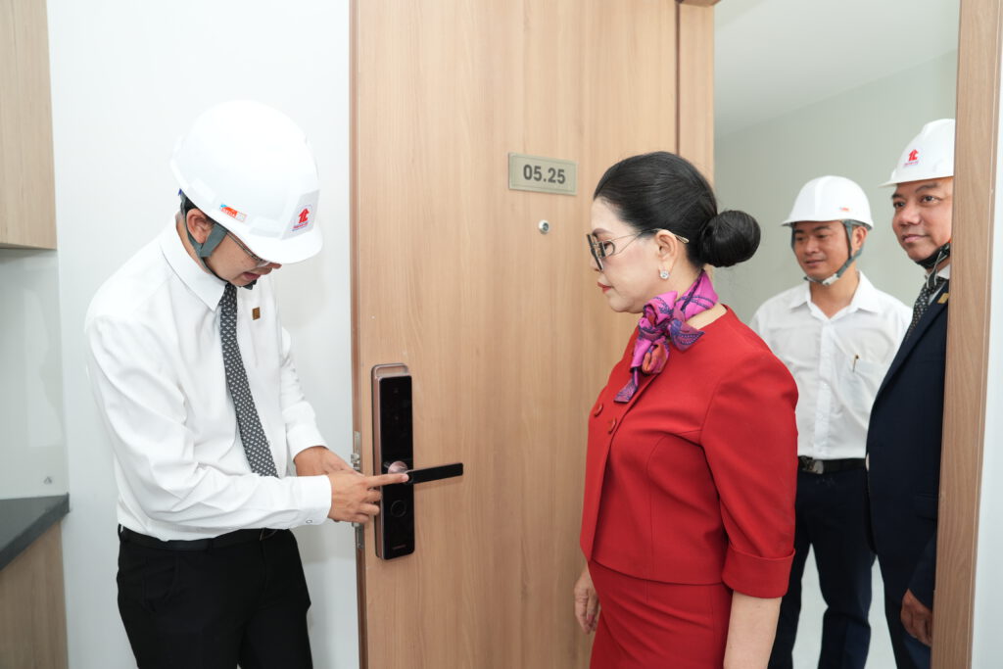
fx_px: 669
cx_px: 502
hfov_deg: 73.7
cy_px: 334
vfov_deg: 53.1
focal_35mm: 24
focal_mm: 24
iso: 500
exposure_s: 1/160
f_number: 4
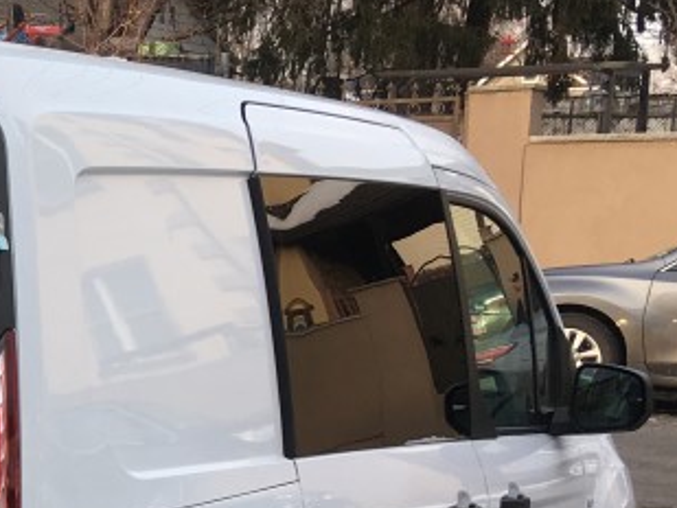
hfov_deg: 18.9
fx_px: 1878
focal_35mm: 96
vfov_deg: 15.1
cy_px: 534
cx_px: -206
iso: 25
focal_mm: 4.15
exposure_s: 1/197
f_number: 2.2
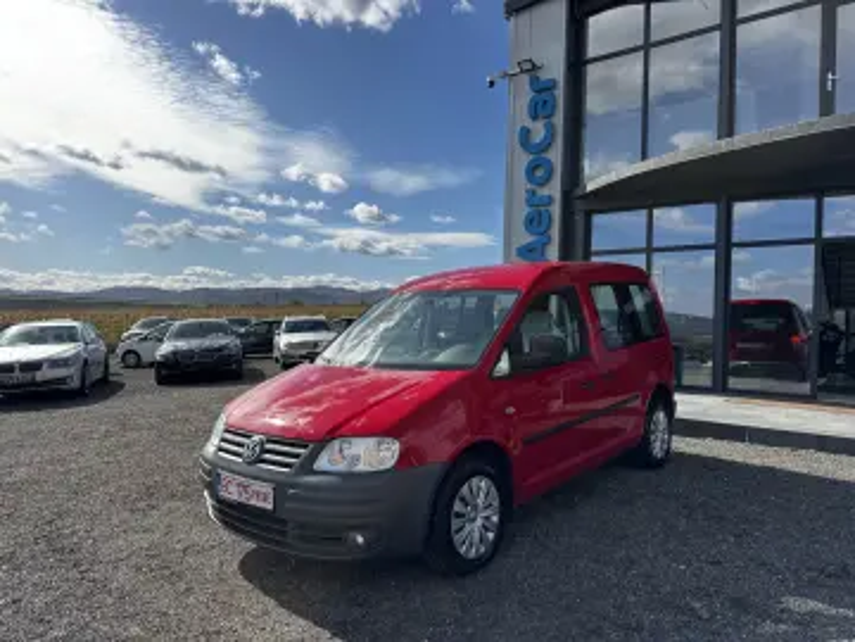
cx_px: 428
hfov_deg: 71.6
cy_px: 321
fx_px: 593
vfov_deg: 56.8
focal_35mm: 24
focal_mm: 6.76
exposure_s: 1/1721
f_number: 1.78
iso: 80
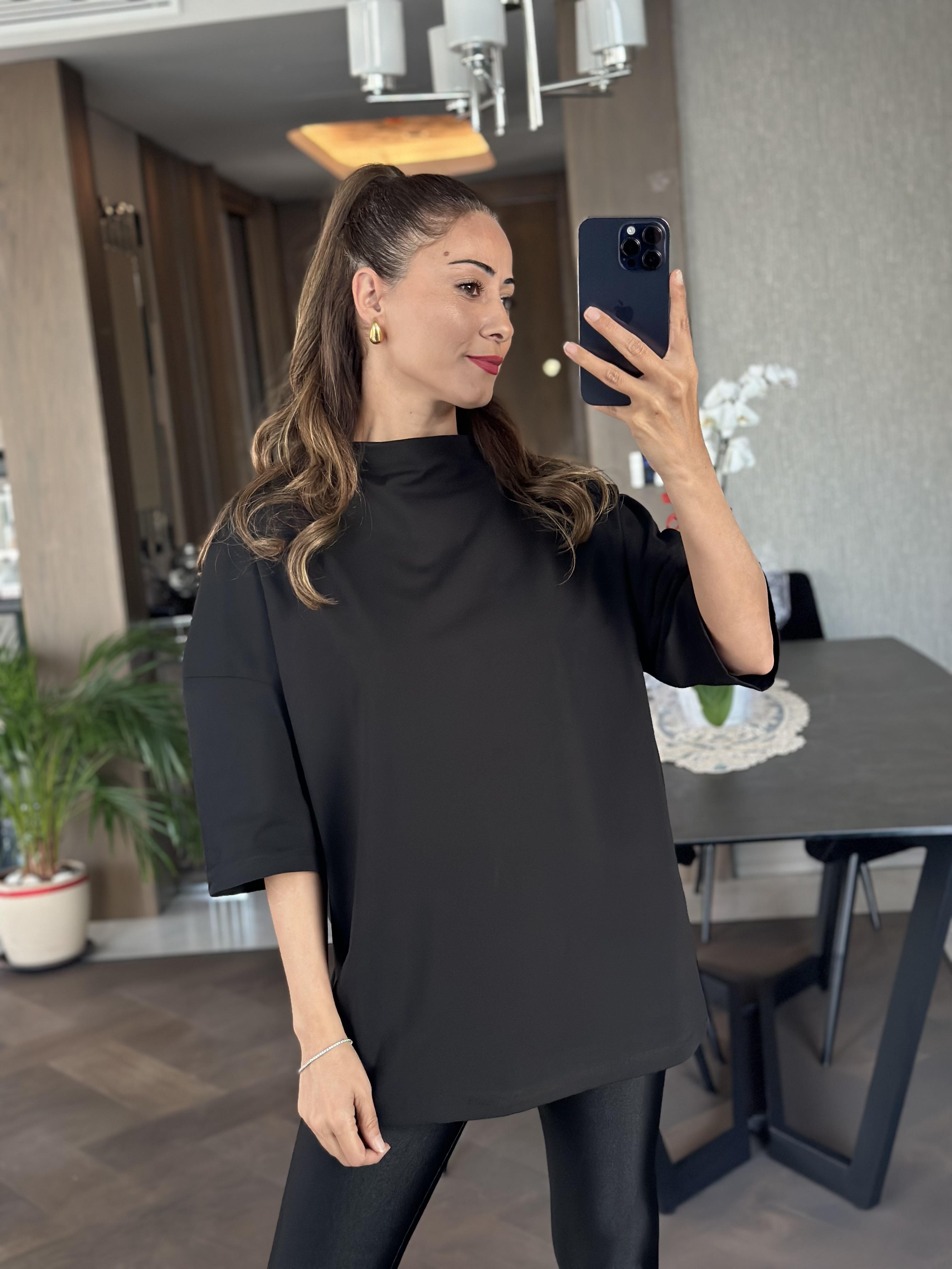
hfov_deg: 30.3
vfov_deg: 39.7
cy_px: 634
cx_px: 476
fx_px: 1760
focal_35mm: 48
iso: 250
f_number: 1.78
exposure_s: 1/60
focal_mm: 6.86
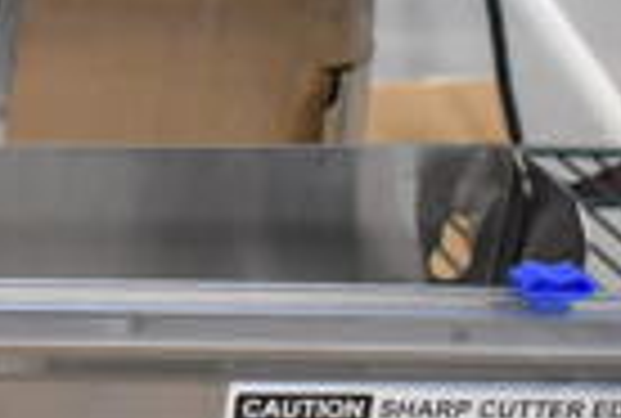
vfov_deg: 11.6
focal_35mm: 119
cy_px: 328
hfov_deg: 14.8
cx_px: -518
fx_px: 2059
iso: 2200
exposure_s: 1/125
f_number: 3.5
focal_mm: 18
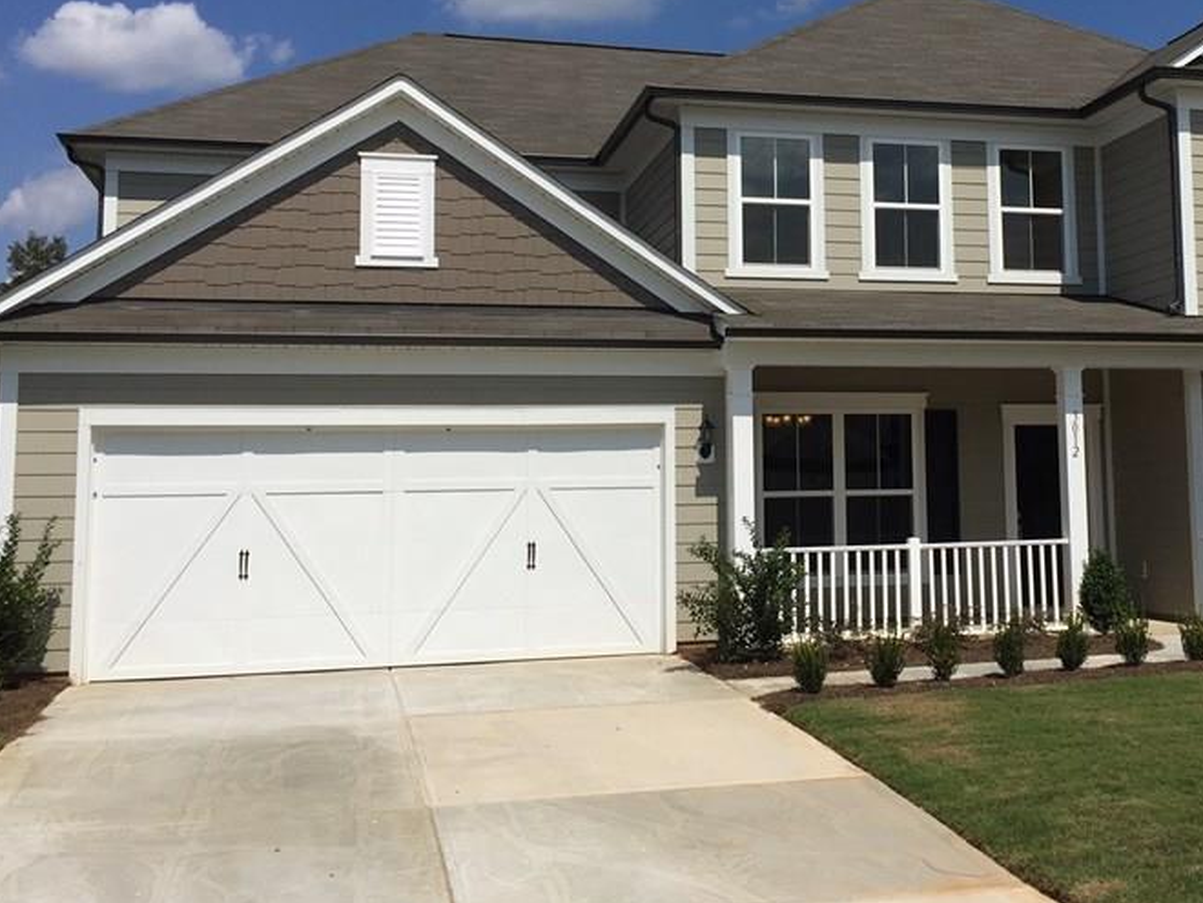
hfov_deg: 41.3
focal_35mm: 45
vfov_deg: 32.0
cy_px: 312
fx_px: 1564
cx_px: 835
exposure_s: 1/4950
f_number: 2.2
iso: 32
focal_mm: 4.15
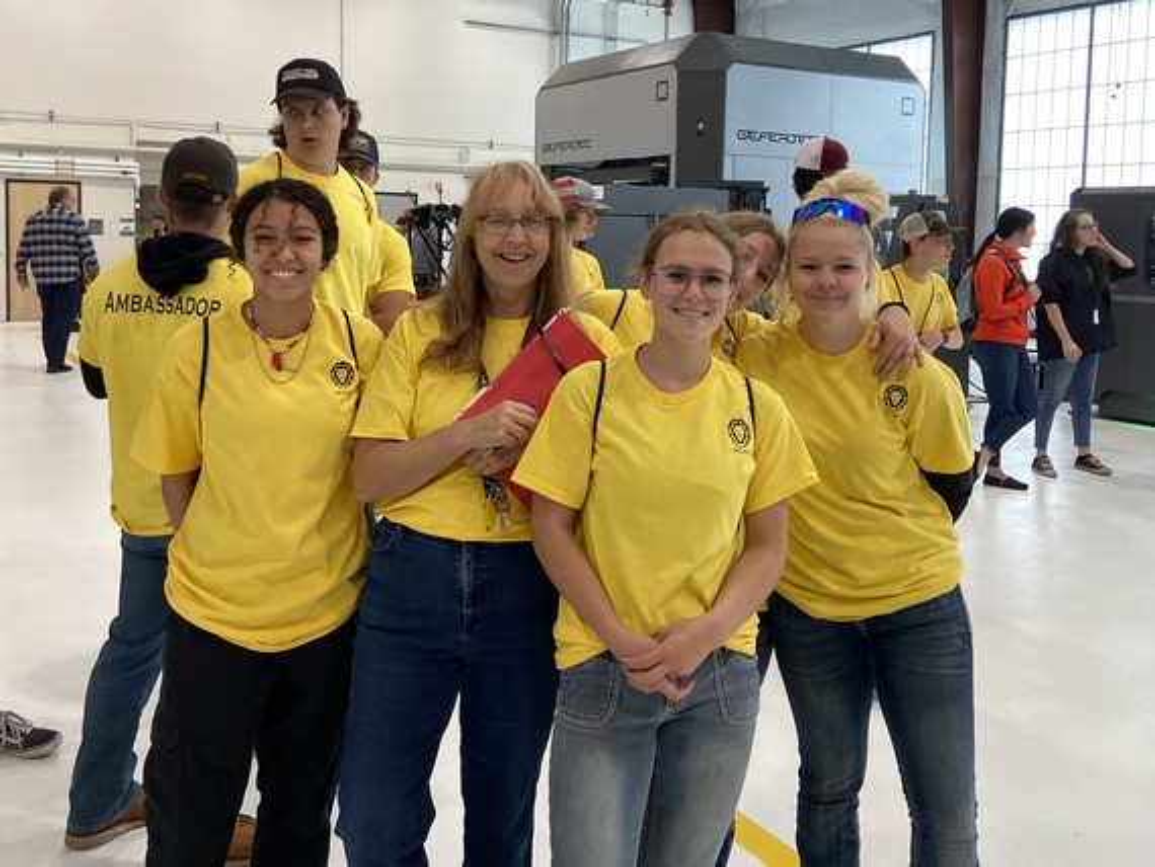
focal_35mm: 26
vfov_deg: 53.1
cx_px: 578
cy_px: 434
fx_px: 868
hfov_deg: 67.3
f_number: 1.8
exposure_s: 1/113
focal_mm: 4.25
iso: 125
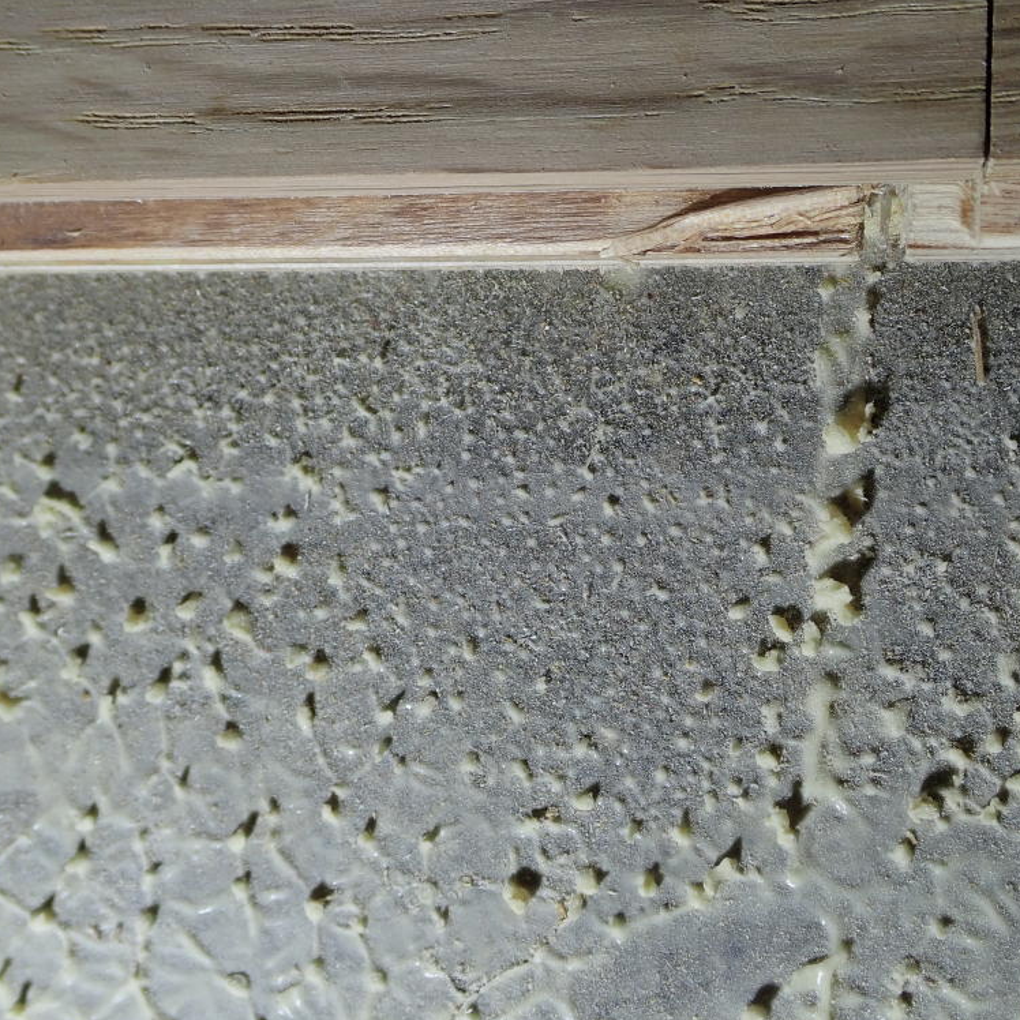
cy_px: 500
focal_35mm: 46
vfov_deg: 36.8
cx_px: 490
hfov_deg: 36.8
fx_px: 1534
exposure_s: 1/160
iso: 100
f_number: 3.5
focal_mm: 6.86
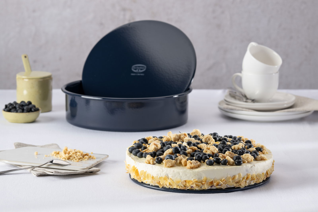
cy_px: 106
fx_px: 1634
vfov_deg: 7.4
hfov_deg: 11.1
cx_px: 159
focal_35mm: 185
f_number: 11
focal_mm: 185
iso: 32
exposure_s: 1/100
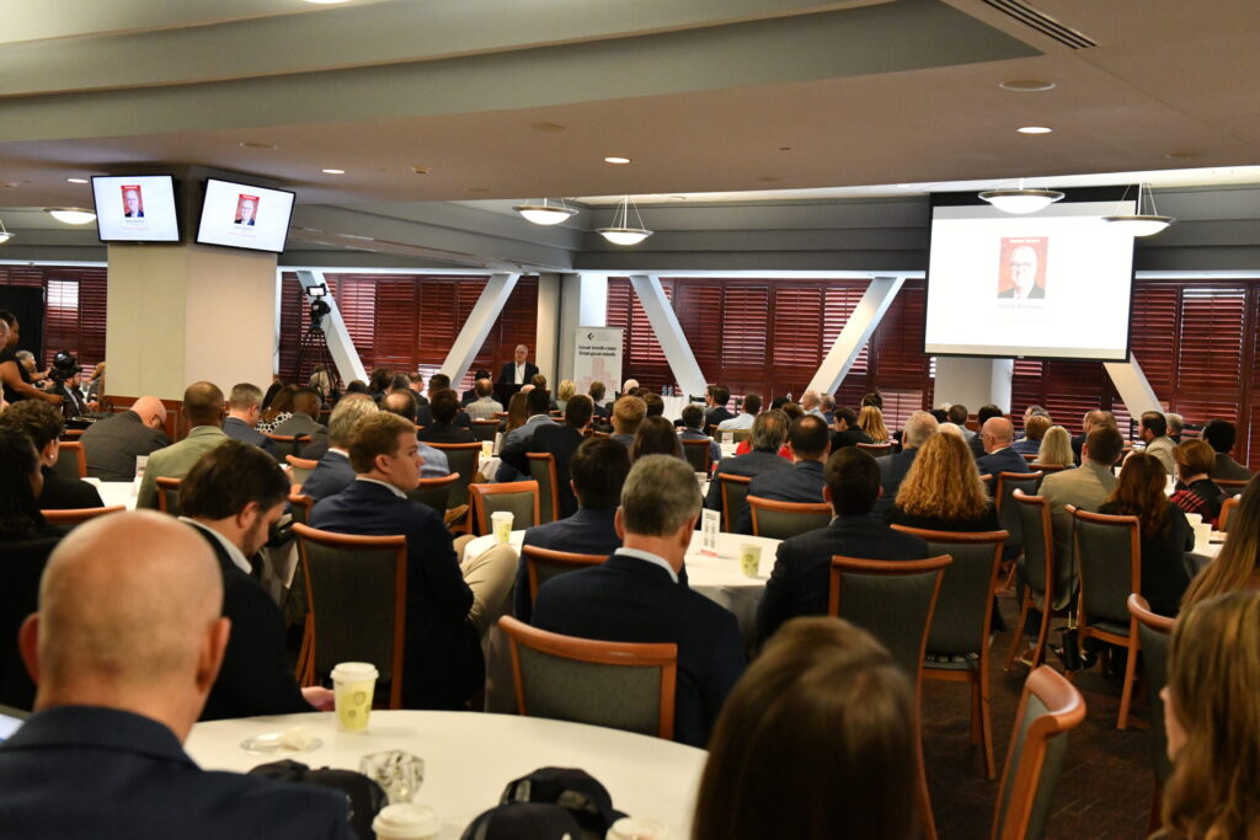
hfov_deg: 48.5
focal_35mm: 40
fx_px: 1400
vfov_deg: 33.4
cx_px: 630
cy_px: 420
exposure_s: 1/125
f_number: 5.6
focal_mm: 40
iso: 6400
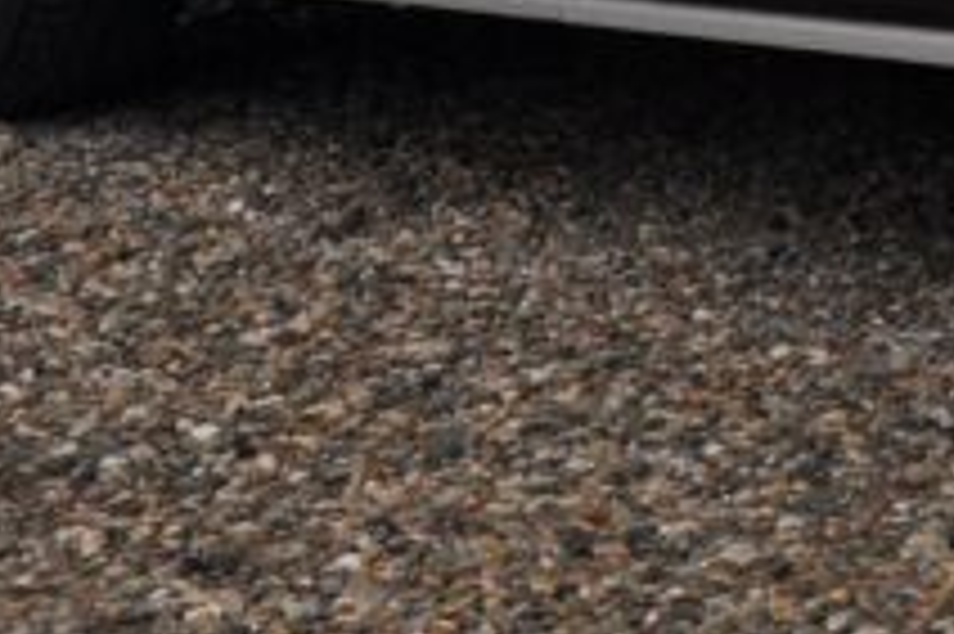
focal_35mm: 217
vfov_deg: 6.1
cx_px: 1854
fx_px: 5746
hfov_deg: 9.0
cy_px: -890
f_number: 8
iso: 500
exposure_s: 1/250
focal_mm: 30
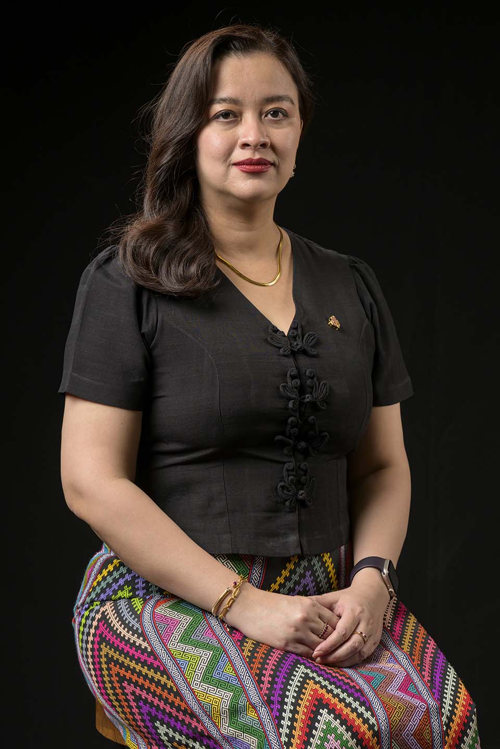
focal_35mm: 85
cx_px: 250
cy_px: 374
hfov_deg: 16.1
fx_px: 1771
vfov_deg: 23.9
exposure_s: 1/200
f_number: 7.1
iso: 320
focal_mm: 85
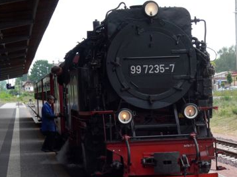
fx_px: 985
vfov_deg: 10.3
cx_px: 87
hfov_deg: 13.7
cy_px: 117
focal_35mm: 144
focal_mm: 21.9
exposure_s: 1/160
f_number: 5.6
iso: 100
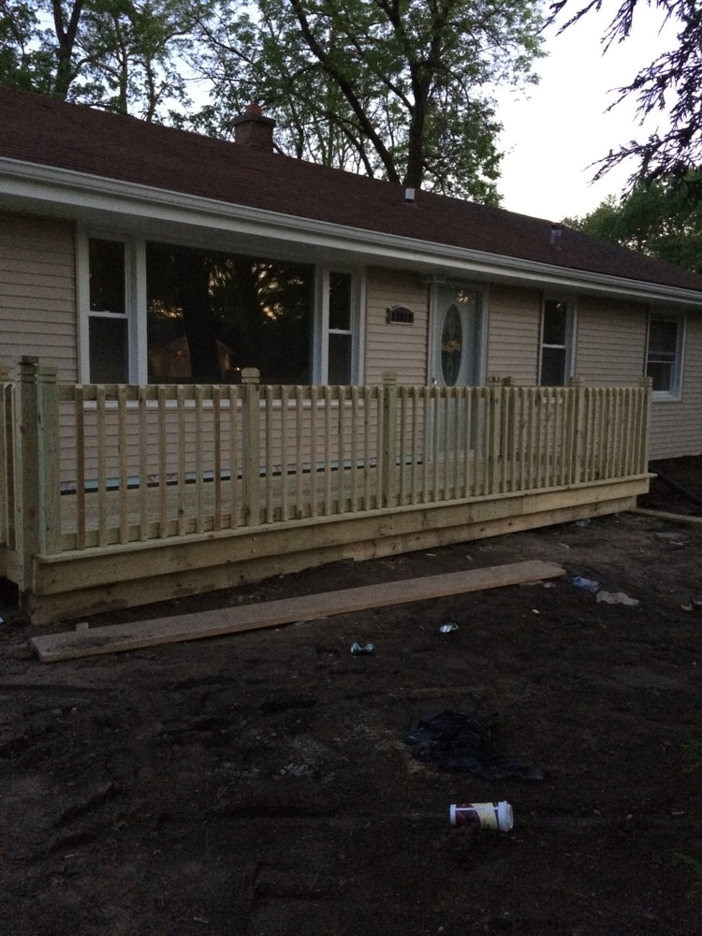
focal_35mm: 30
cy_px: 468
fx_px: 811
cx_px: 351
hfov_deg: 46.8
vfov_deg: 60.0
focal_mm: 4.12
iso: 500
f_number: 2.2
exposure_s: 1/15
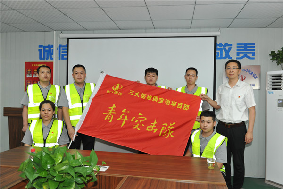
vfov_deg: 41.1
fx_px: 252
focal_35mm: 32
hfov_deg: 58.7
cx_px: 142
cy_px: 94
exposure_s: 1/60
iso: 800
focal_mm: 32
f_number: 5.6
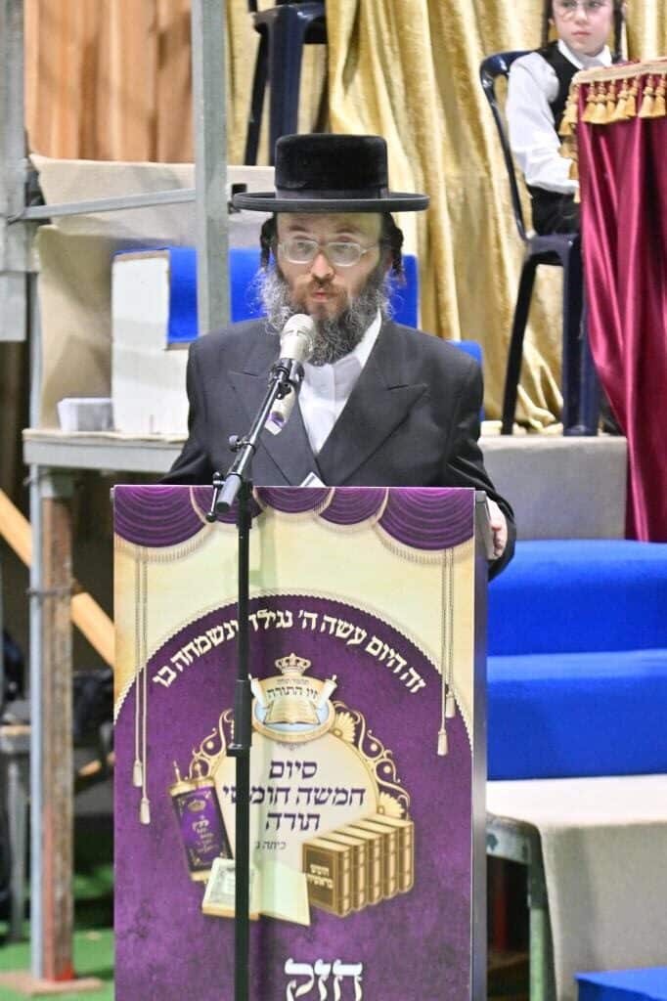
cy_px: 500
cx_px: 334
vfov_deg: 17.5
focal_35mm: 117
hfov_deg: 11.7
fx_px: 3254
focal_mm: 78
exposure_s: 1/160
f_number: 4
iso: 2000
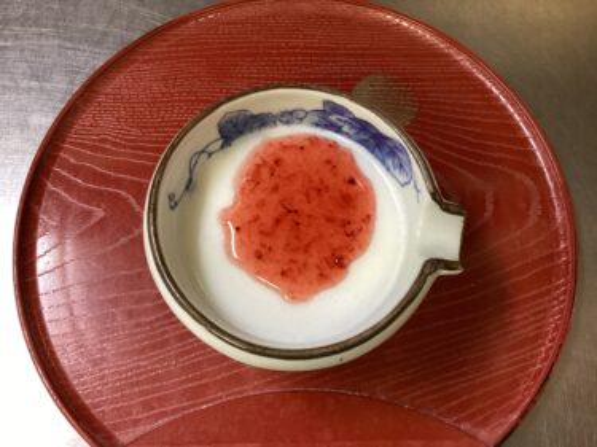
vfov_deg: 45.4
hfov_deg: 58.4
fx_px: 534
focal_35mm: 31
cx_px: 298
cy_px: 224
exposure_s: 1/50
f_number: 2.4
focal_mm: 3.3
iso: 250
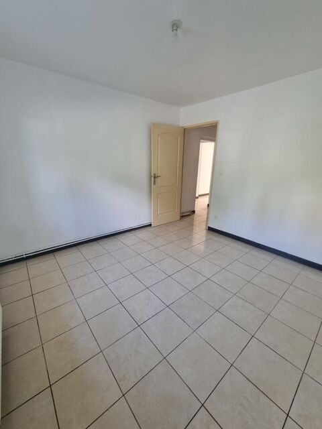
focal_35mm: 13
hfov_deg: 89.9
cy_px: 214
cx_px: 161
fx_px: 161
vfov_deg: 106.2
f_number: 2.2
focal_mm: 2.2
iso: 125
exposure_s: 1/50
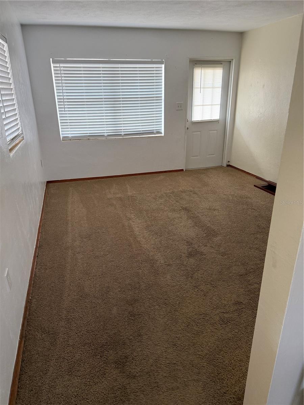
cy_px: 202
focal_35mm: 24
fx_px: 281
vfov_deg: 71.6
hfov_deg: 56.8
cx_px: 152
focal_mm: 6.76
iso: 250
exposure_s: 1/60
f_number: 1.78
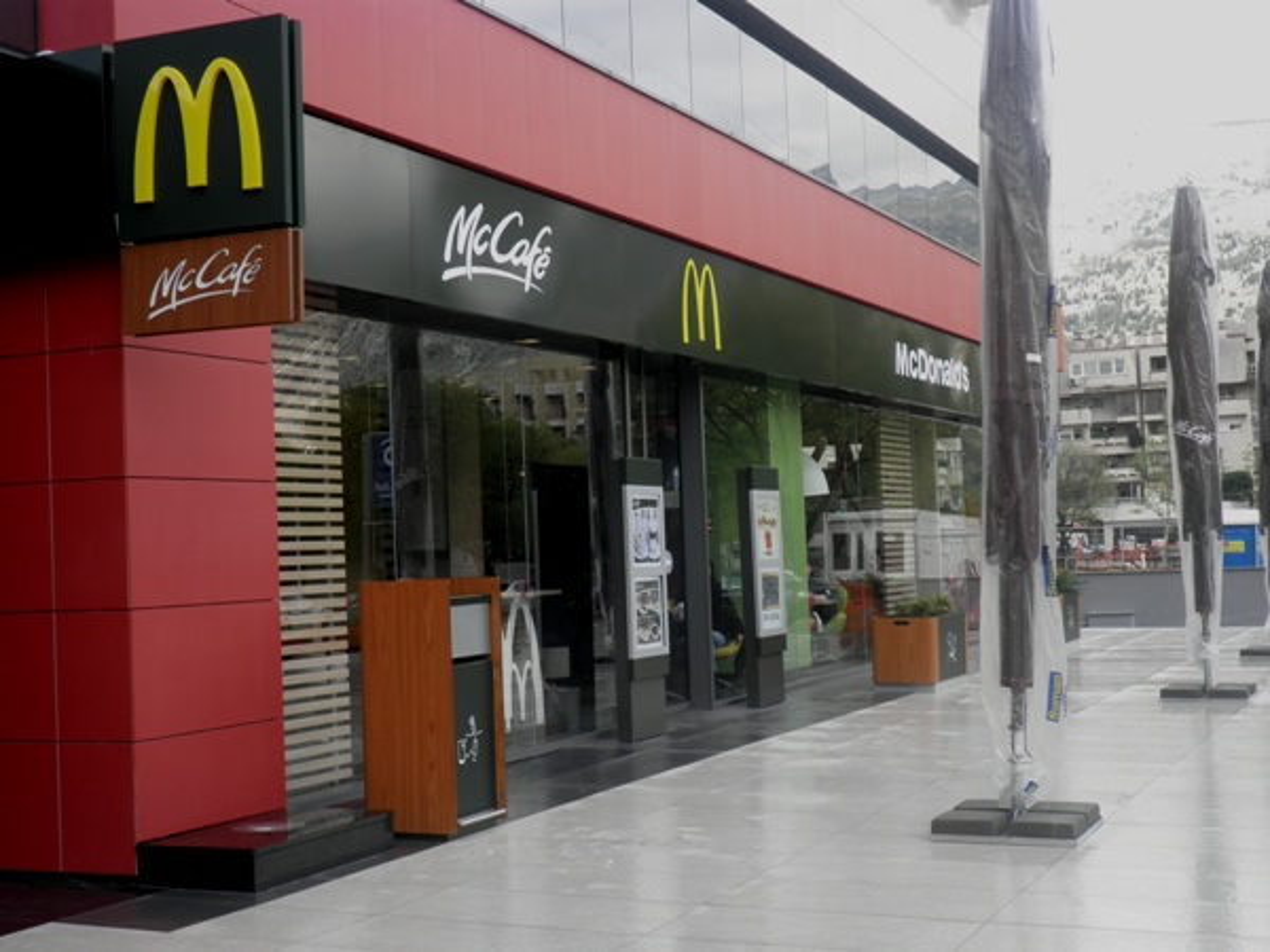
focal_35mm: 53
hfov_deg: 36.2
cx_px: 635
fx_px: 1944
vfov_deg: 27.5
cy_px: 476
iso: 64
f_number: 4.8
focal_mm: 9.6
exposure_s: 1/125
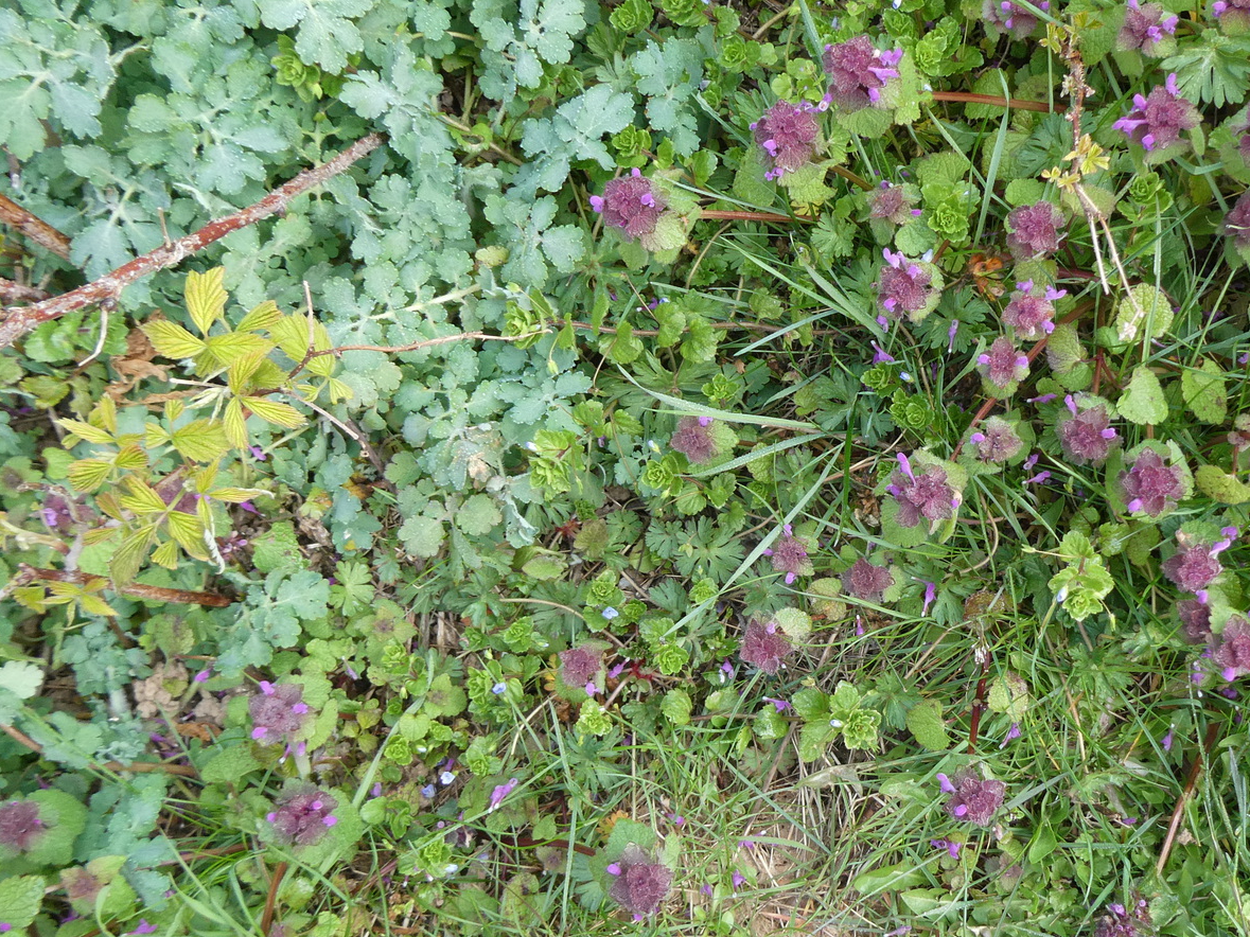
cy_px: 553
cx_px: 832
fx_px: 1372
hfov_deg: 48.2
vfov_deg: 37.6
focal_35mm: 38
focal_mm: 4.3
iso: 125
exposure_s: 1/60
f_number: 3.3
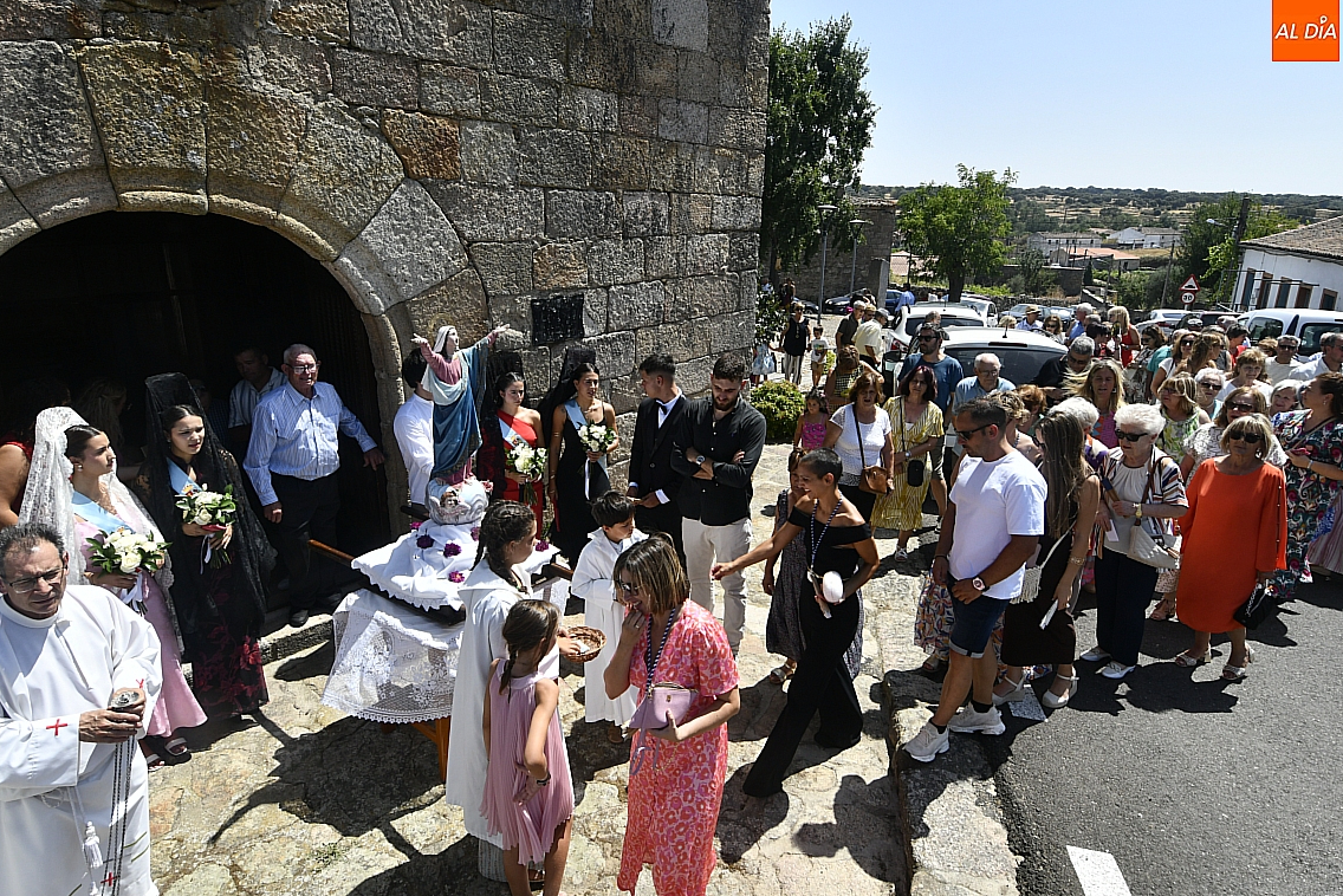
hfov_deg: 86.9
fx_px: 709
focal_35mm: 19
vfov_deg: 64.5
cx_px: 680
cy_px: 425
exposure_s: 1/320
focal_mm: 12
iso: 160
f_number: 9
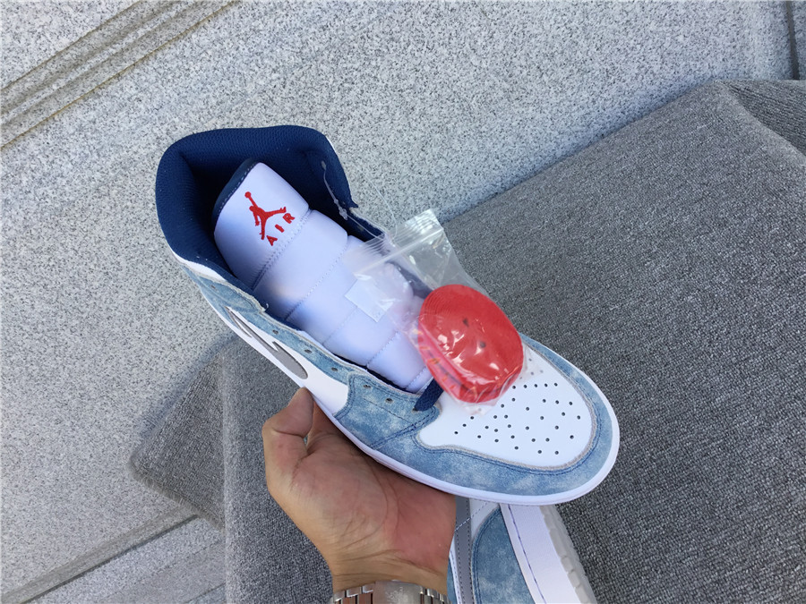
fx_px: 722
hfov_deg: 58.4
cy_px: 302
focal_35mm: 31
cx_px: 403
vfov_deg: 45.4
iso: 25
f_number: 2.4
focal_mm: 3.3
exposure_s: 1/167
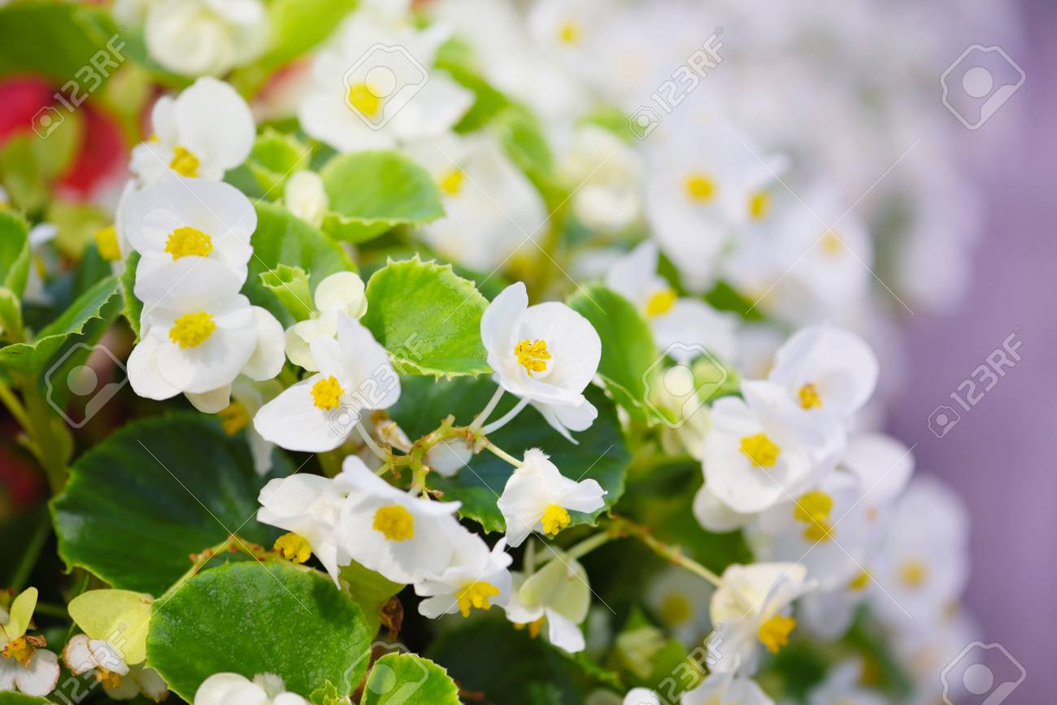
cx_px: 528
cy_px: 352
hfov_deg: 19.5
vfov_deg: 13.0
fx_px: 3083
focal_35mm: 105
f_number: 4.5
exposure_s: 1/1250
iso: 400
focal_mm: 105
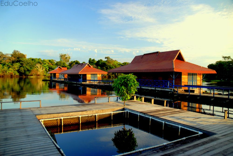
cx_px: 116
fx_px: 175
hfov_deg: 67.3
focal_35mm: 27
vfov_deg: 48.0
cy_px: 78
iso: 250
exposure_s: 1/200
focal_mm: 18
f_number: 3.5
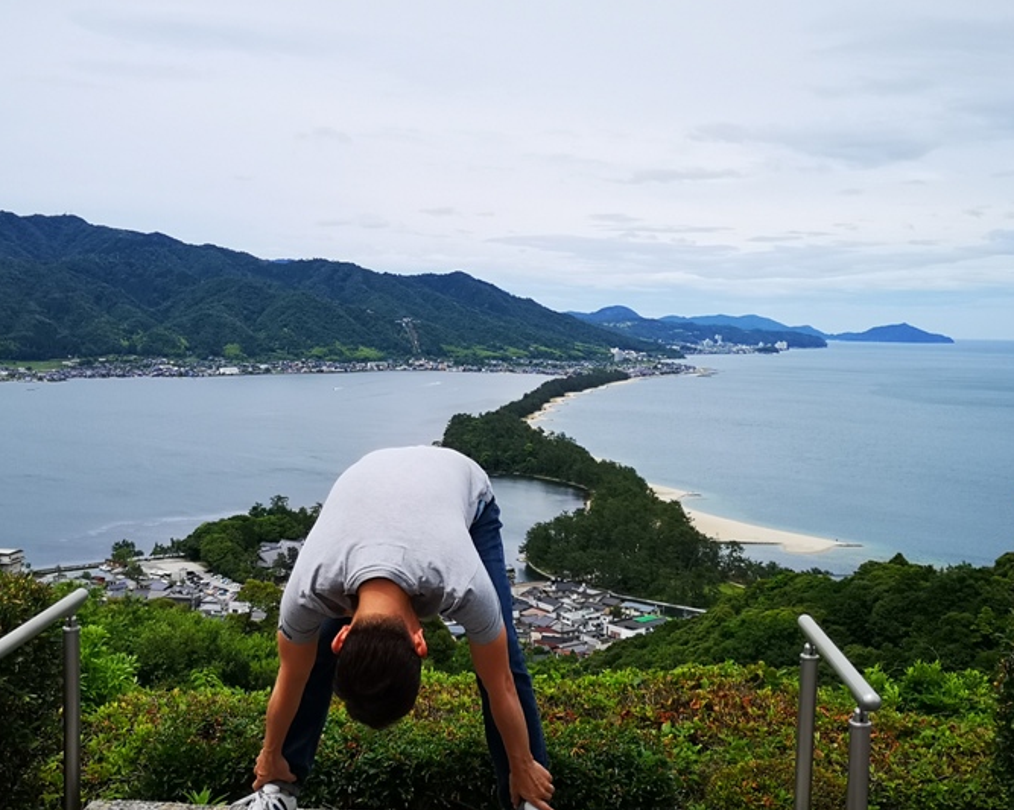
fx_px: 1230
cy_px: 451
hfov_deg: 44.7
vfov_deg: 36.4
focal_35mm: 41
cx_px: 448
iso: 50
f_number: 1.8
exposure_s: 1/2268
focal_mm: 3.95
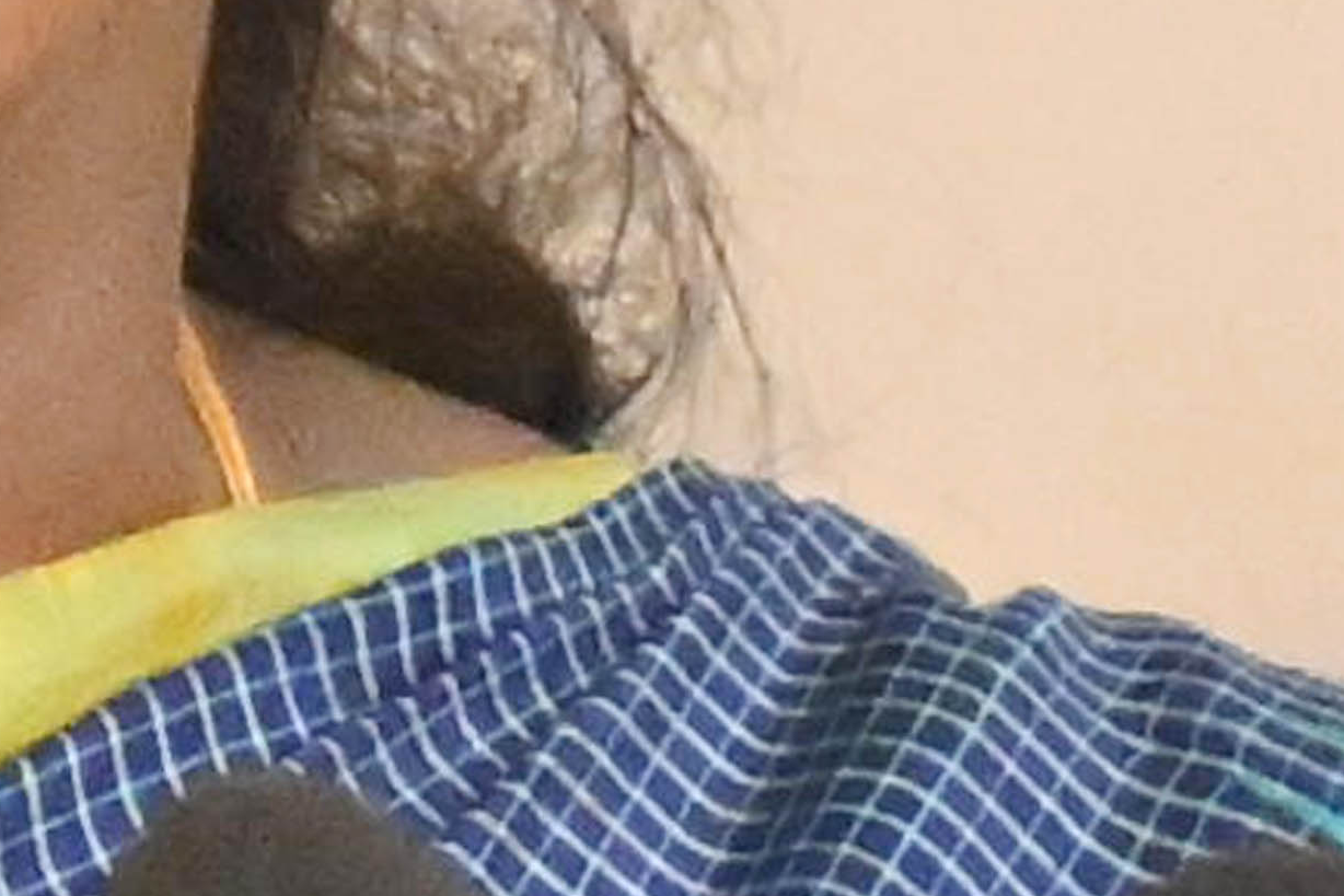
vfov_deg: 1.1
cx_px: 1
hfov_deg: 1.6
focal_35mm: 1277
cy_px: 408
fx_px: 47677
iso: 4000
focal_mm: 190
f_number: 2.8
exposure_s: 1/200
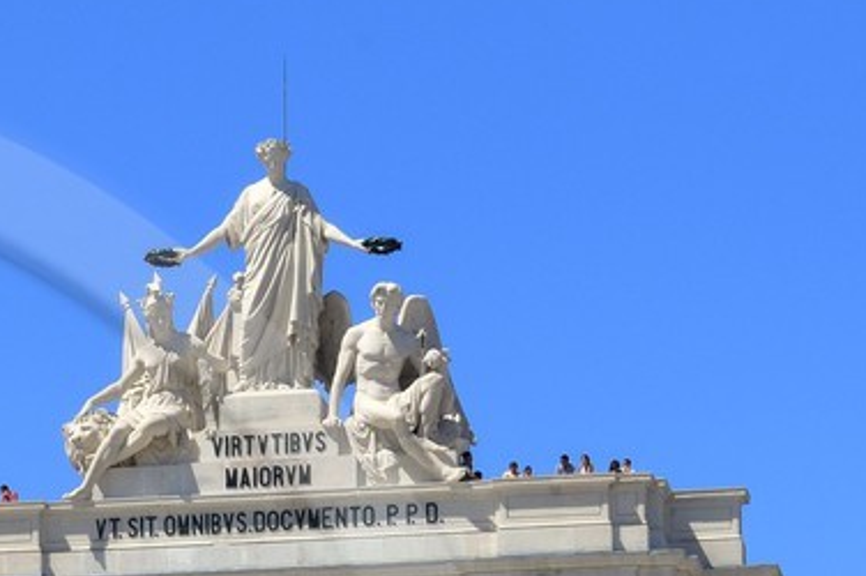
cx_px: -392
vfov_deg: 5.1
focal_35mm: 264
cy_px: 1011
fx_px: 6345
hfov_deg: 7.7
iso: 200
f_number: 14
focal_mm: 62
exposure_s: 1/200
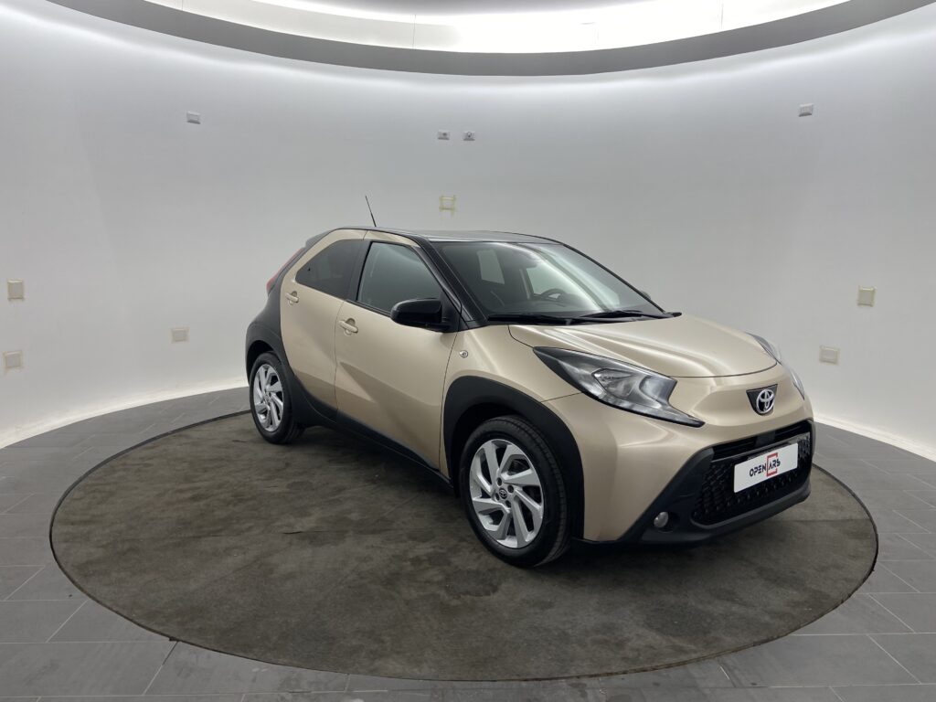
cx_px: 468
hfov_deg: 67.3
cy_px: 351
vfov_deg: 53.1
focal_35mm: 26
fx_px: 703
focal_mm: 4.25
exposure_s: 1/100
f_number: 1.8
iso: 50
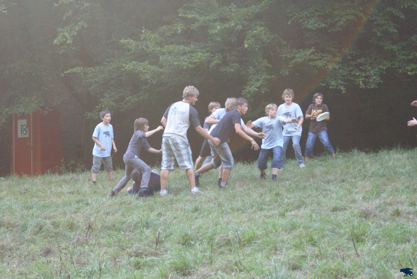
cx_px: 208
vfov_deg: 13.1
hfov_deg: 19.4
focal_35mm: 105
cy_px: 140
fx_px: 1217
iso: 800
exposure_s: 1/160
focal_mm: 70
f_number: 5.6
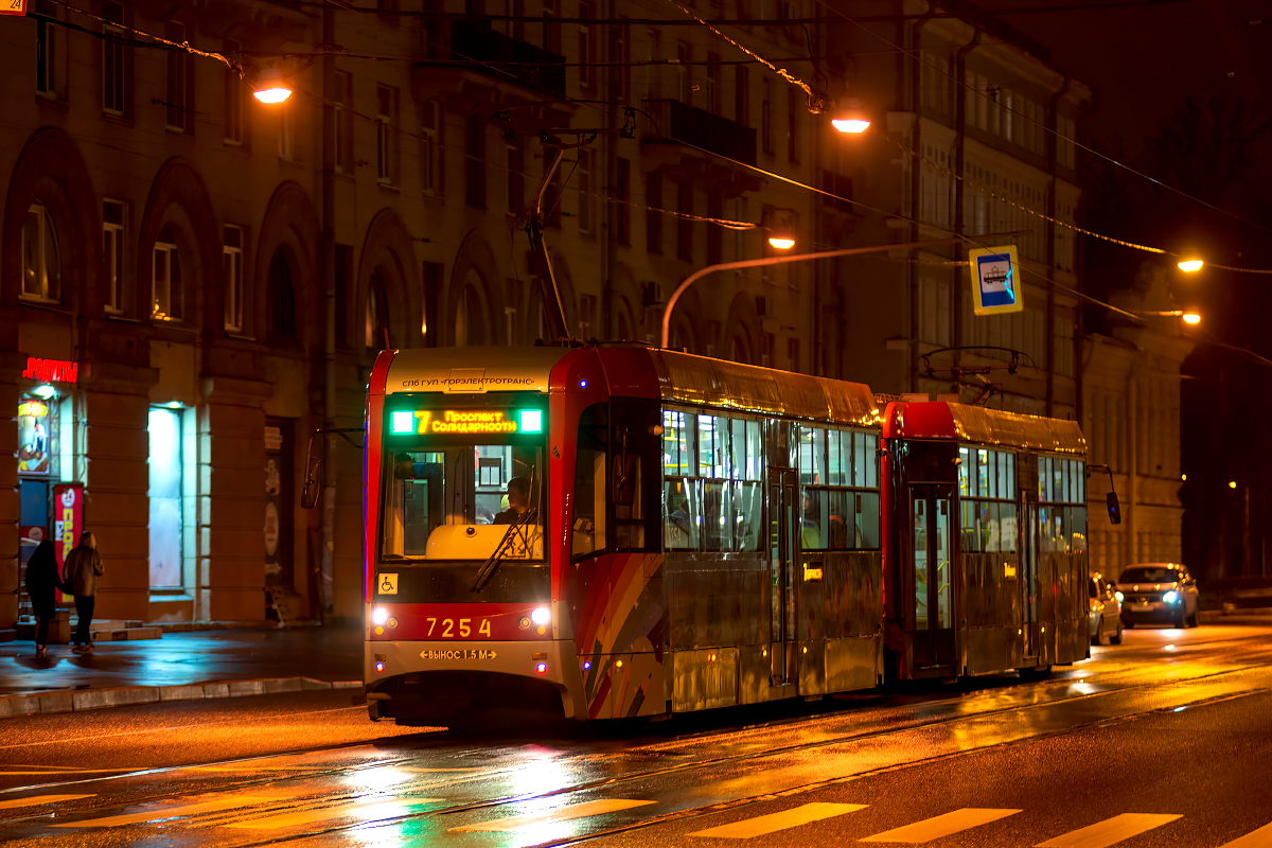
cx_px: 636
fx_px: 4098
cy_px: 424
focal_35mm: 116
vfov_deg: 11.8
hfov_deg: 17.6
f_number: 2.8
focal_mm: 116
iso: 400
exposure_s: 1/60
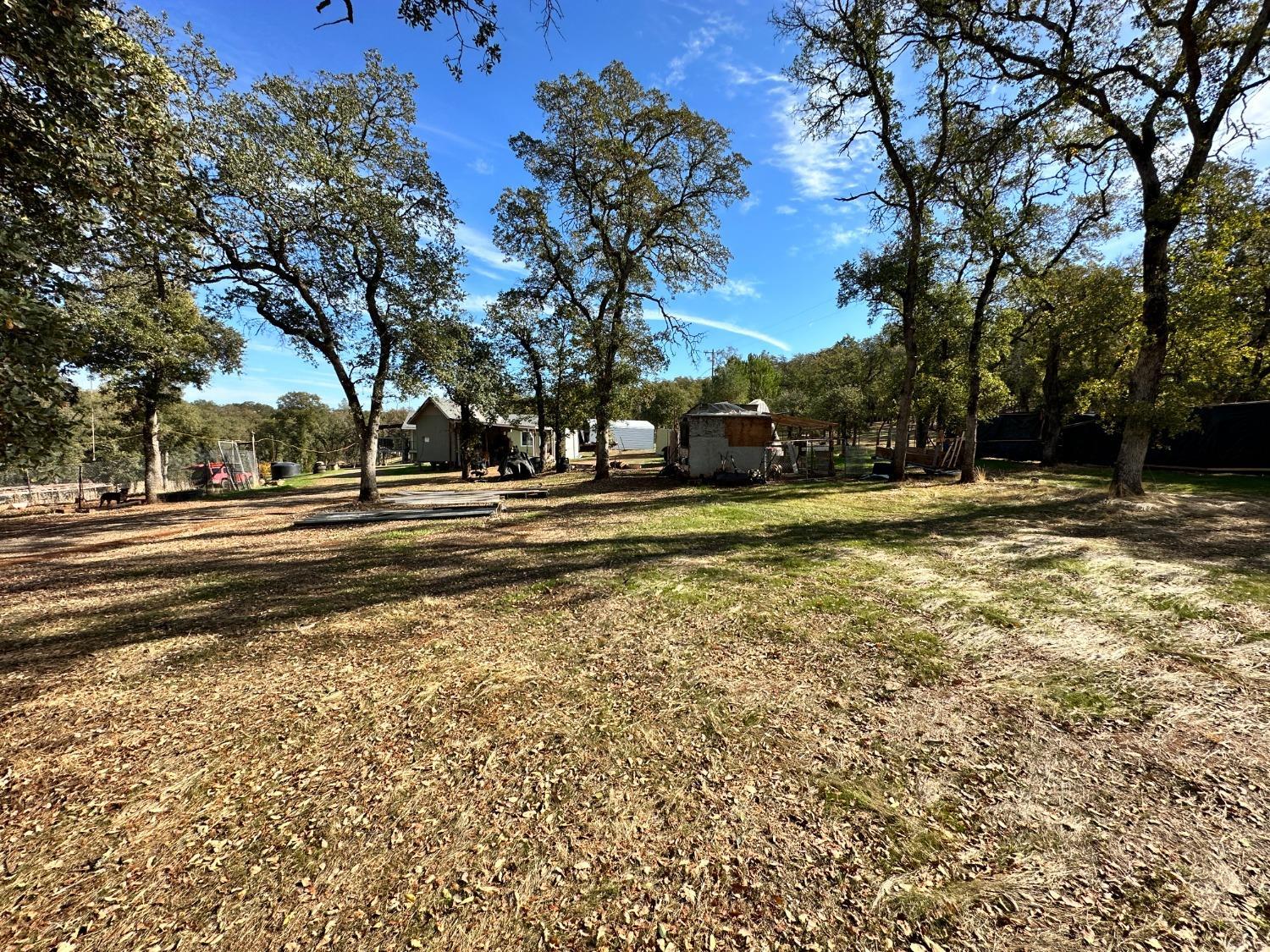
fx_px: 514
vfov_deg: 85.7
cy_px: 476
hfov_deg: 102.1
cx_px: 635
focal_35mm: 14
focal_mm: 2.22
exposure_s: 1/1052
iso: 40
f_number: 2.2
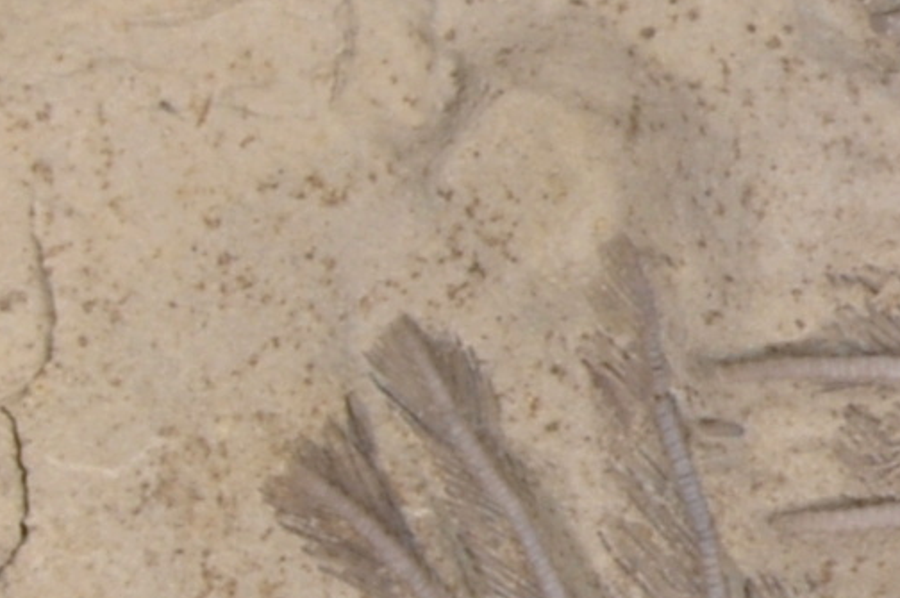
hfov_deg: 3.5
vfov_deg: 2.4
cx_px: 2279
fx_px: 14336
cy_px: -11
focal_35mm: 574
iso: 200
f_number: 36
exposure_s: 1/6
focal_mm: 60
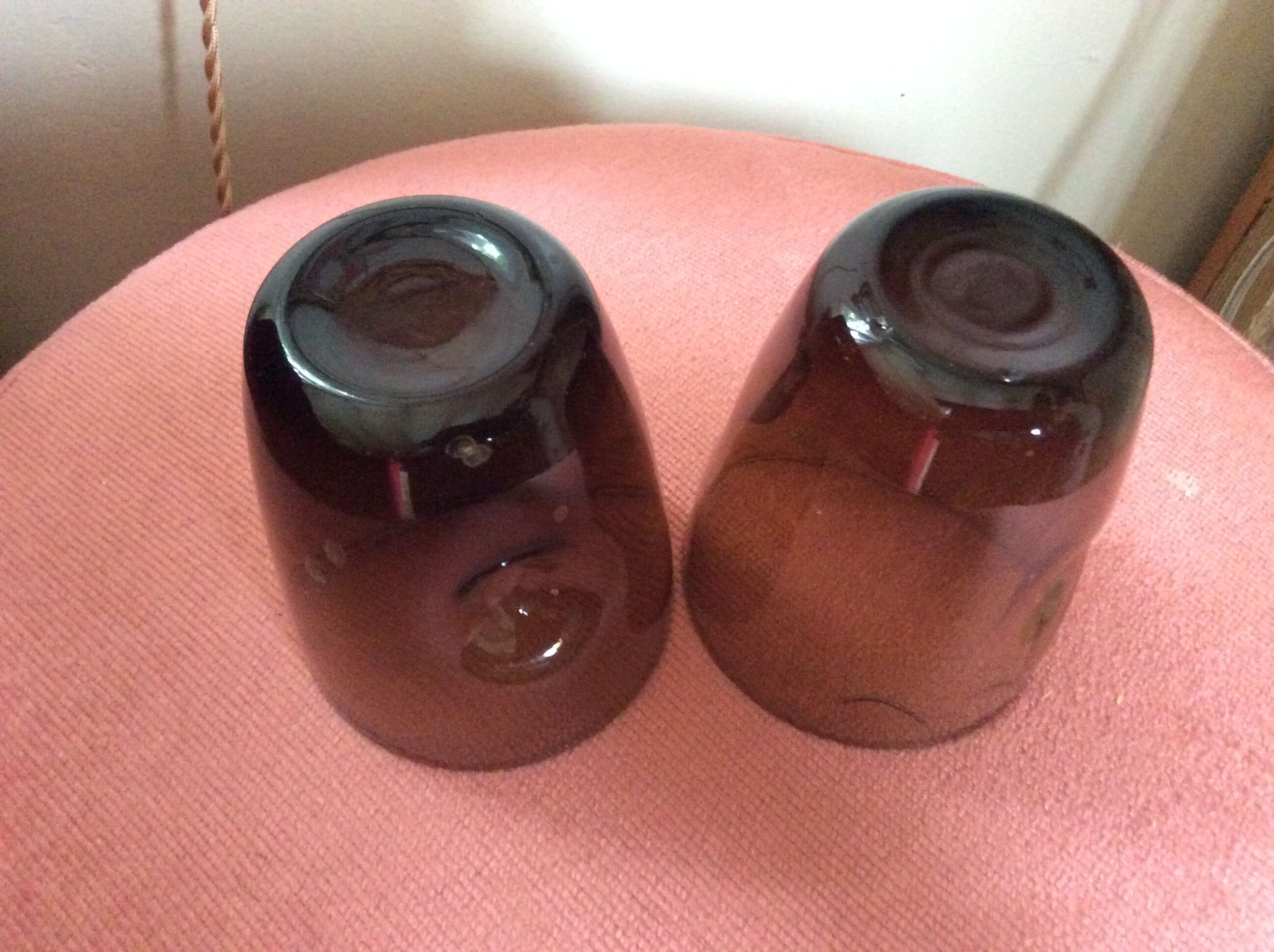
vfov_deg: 44.1
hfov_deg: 56.9
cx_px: 637
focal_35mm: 32
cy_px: 476
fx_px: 1176
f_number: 2.4
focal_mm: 3.3
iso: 500
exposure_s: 1/17
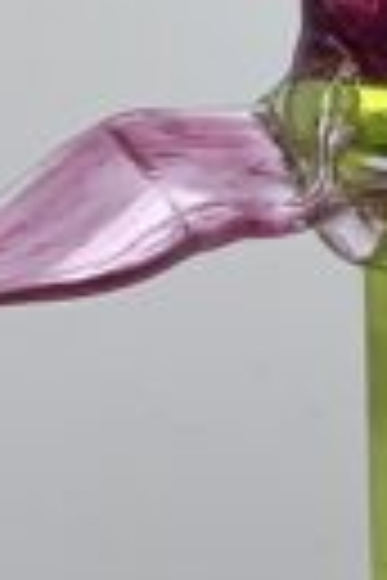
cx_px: 423
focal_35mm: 332
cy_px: 645
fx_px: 5353
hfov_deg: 4.1
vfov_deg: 6.2
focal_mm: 9
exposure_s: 1/292
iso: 32
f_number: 2.8
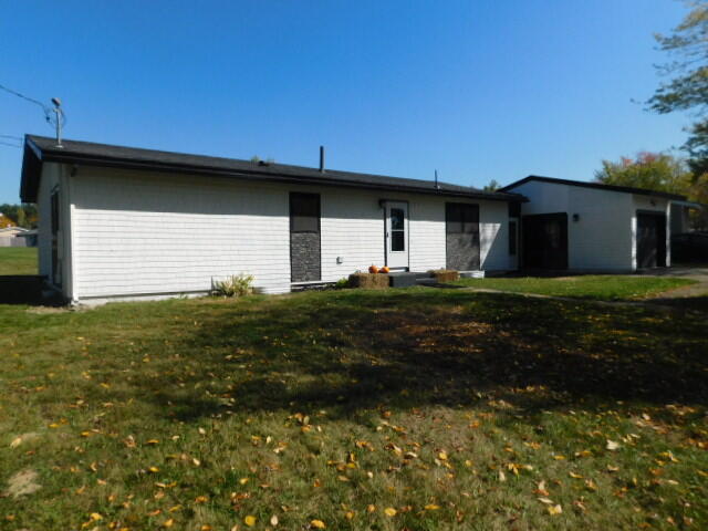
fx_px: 470
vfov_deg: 58.9
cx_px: 354
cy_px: 266
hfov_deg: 73.9
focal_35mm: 23
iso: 125
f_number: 6
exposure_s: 1/640
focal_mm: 4
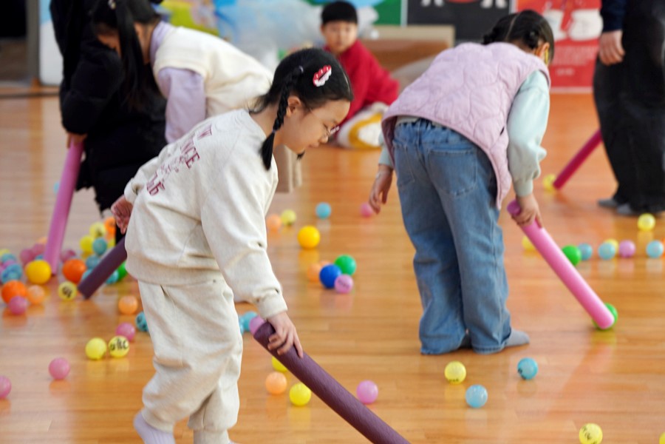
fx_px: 1884
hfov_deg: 20.0
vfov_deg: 13.4
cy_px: 222
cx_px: 332
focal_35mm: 102
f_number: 4
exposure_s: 1/160
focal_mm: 102
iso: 640
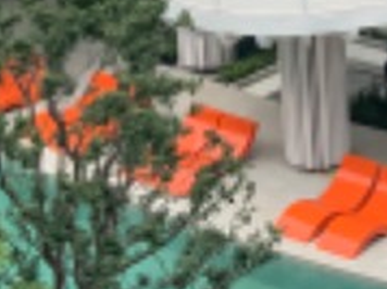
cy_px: -172
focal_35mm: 163
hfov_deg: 11.5
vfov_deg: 8.8
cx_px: 631
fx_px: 1820
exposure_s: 1/962
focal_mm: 3
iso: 16
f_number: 1.8
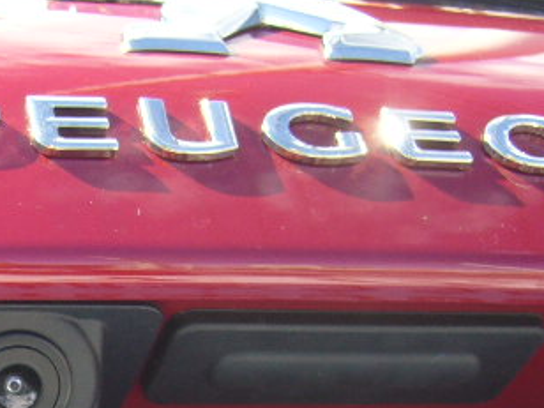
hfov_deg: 18.4
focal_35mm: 104
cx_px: 7
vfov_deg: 14.0
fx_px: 1634
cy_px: 399
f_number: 3
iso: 80
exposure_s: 1/160
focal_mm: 6.6
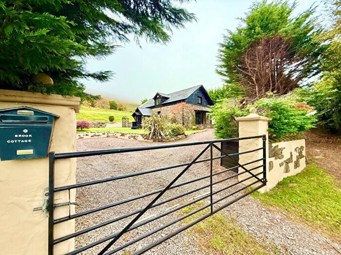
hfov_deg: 102.1
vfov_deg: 85.7
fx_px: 138
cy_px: 128
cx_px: 170
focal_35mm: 14
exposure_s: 1/219
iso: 50
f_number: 2.2
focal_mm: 2.22
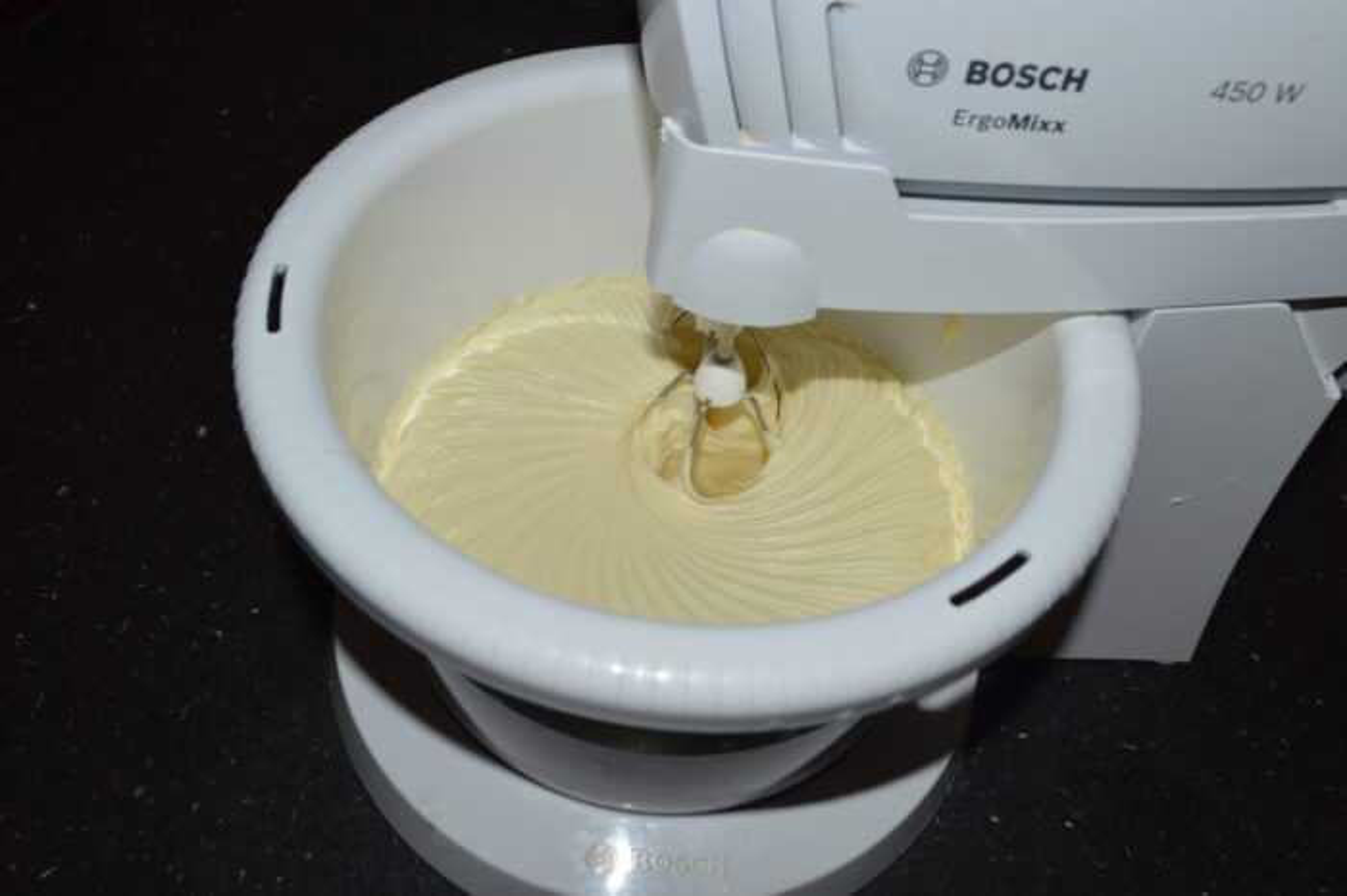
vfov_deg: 39.9
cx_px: 674
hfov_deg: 57.2
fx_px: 1234
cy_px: 448
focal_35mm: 33
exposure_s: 1/60
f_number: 8
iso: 100
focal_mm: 22
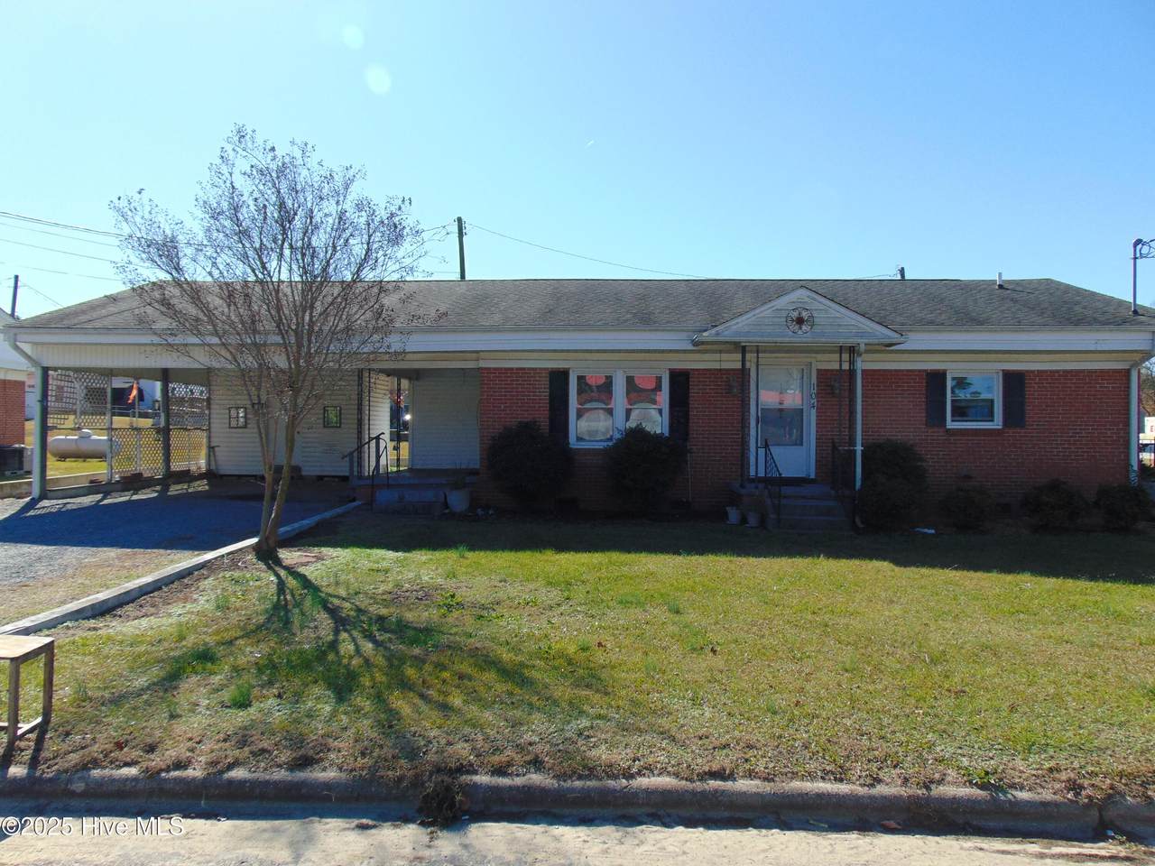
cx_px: 578
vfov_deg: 54.9
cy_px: 433
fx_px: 834
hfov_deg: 69.4
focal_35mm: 25
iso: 80
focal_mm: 4.5
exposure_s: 1/250
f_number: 7.7
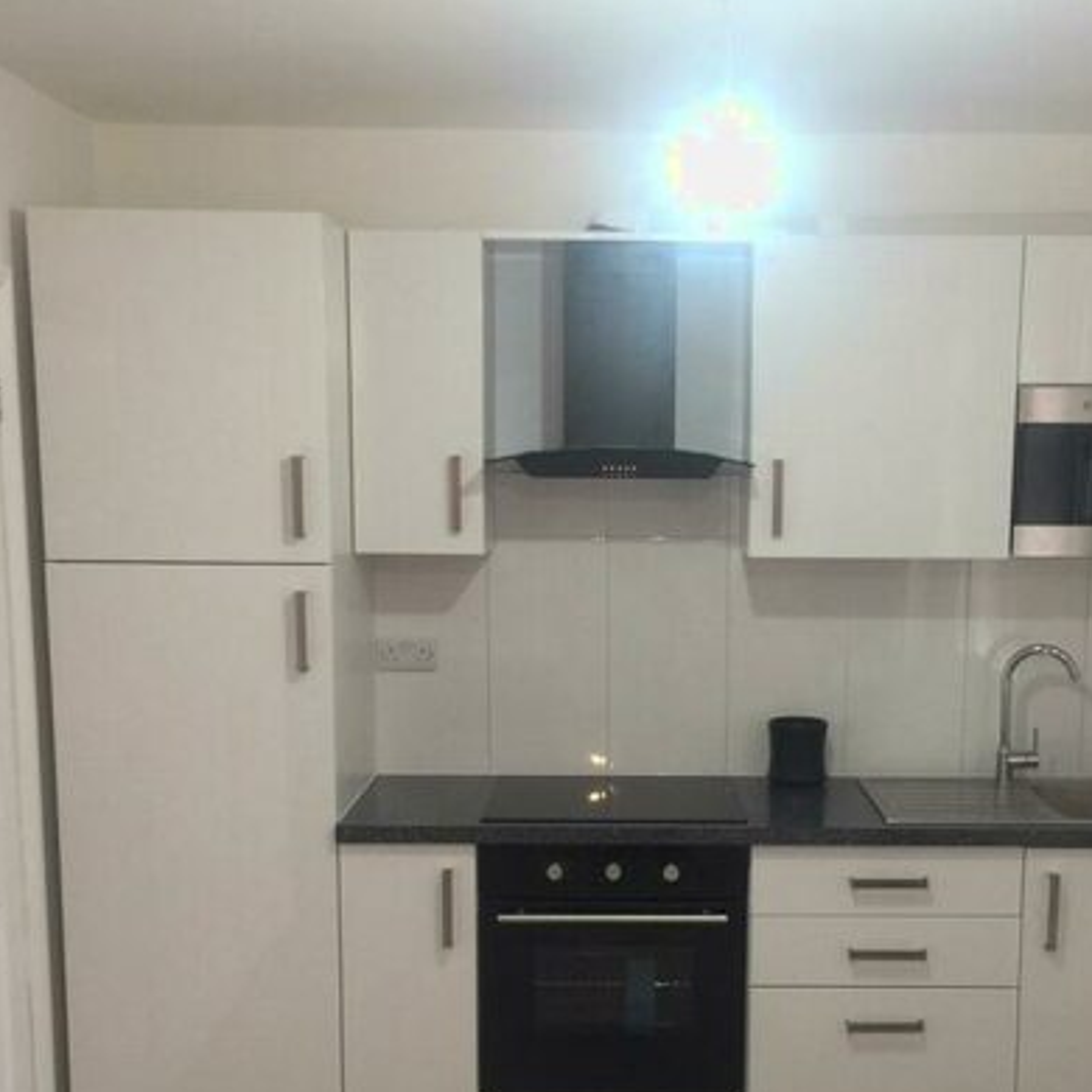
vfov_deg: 36.4
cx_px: 652
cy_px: 724
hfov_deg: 36.7
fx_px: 1642
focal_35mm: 46
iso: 50
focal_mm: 4.15
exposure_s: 1/17
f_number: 2.2
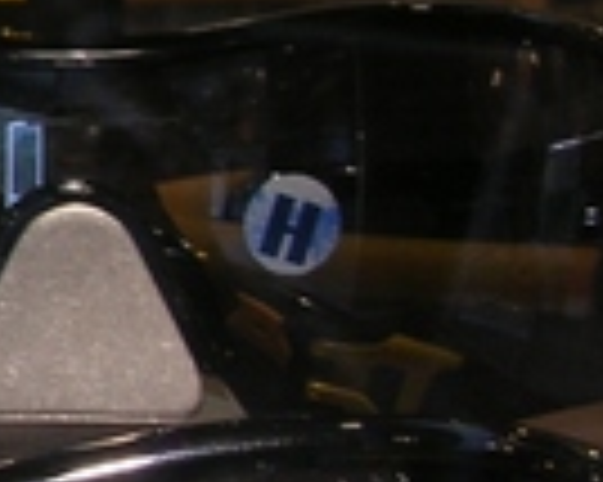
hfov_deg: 9.8
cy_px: 241
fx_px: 3174
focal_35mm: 178
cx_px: -738
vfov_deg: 8.7
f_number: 3
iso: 50
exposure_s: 1/15.1
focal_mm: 5.8
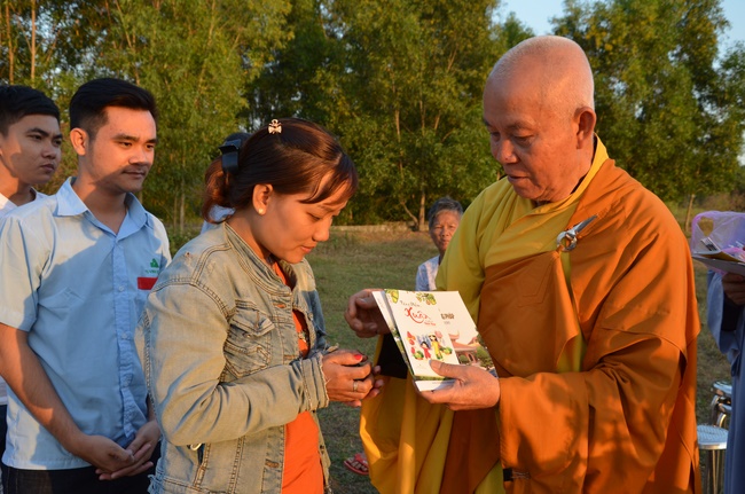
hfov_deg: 49.6
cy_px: 247
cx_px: 372
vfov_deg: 34.1
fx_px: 806
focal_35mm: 39
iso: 640
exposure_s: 1/250
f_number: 9
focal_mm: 26
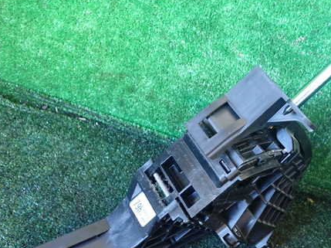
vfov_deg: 34.3
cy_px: 139
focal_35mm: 42
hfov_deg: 44.4
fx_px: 401
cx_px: 209
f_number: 2.3
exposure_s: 1/30
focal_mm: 5.4
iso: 640
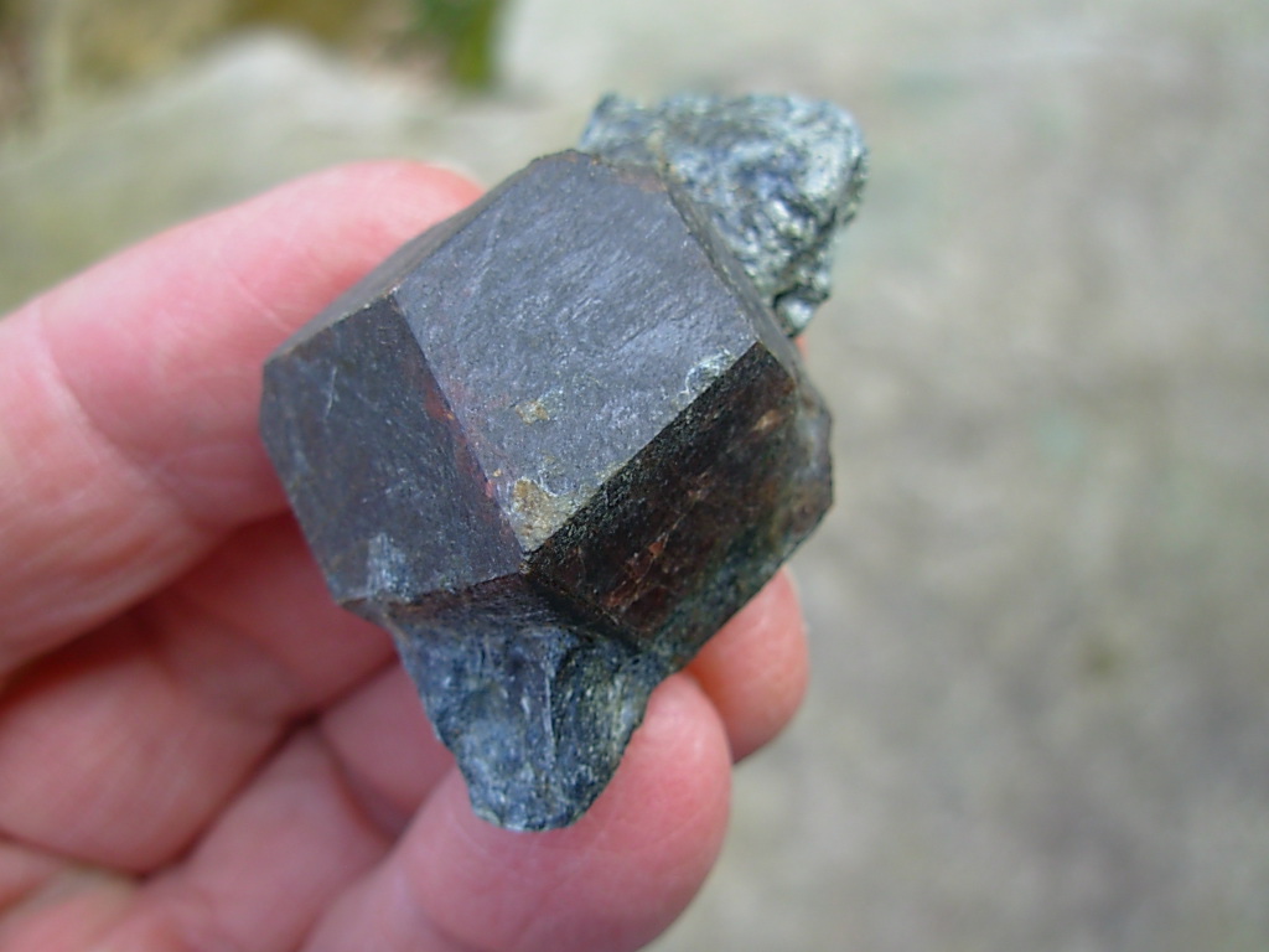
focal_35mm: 38
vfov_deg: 37.7
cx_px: 634
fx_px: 1393
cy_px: 476
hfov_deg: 49.0
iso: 50
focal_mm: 6.3
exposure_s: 1/148
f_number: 2.9
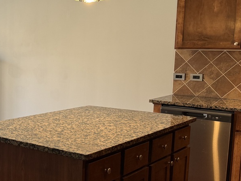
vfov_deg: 25.2
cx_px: -30
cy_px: 96
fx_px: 404
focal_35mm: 58
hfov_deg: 29.6
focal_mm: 6.76
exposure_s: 1/120
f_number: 1.78
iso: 160
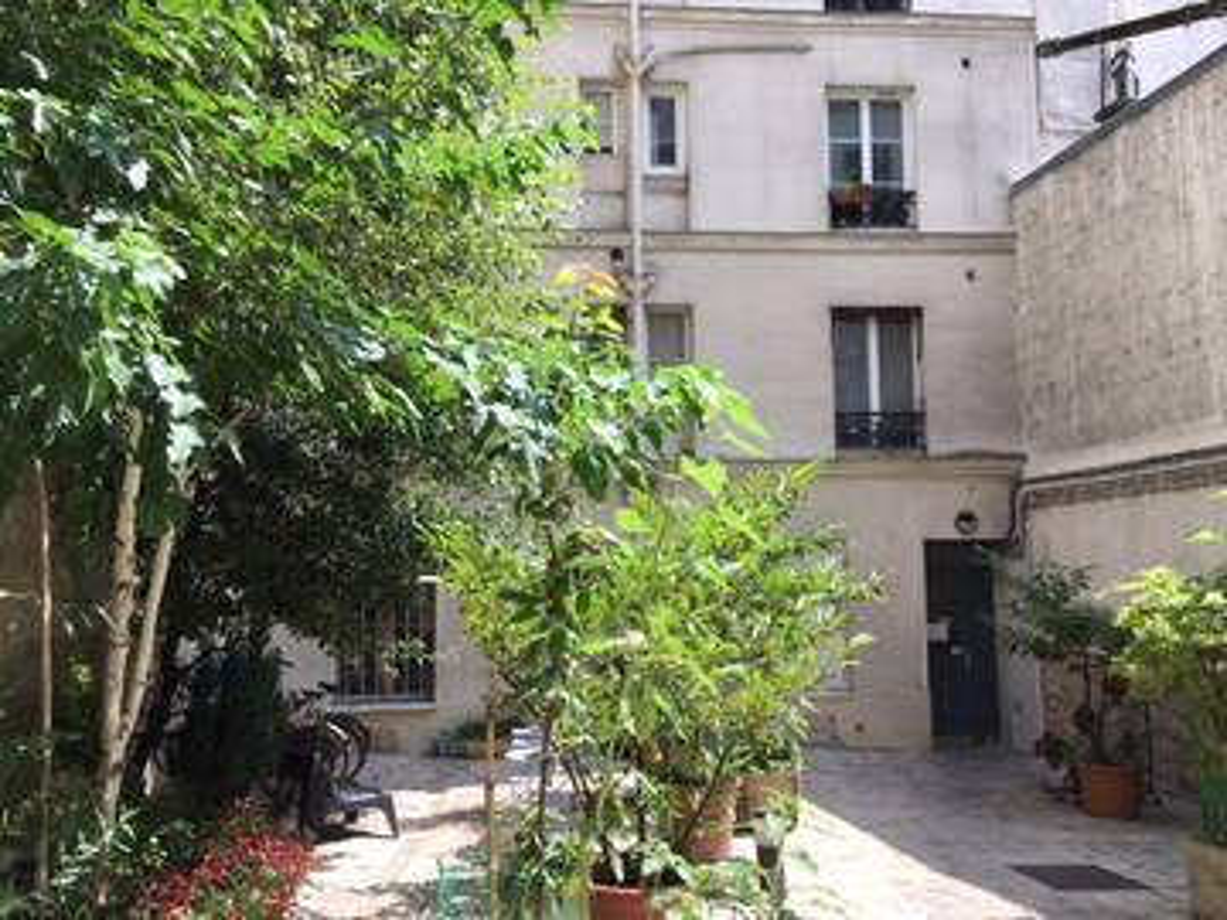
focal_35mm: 29
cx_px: 614
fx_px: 1028
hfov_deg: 61.7
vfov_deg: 48.2
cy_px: 460
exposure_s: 1/513
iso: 25
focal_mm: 4.15
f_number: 2.2
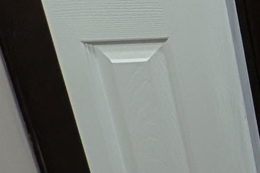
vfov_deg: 12.9
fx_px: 700
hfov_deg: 14.4
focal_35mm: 97
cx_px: 615
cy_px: -124
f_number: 1.95
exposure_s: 1/40
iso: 70
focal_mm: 2.23
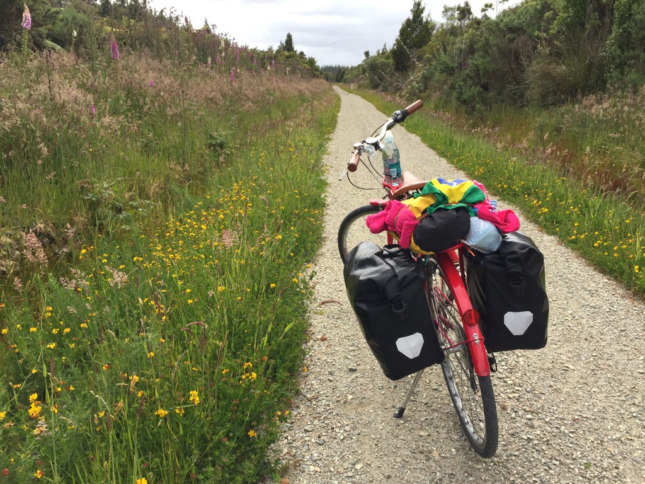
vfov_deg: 48.2
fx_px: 540
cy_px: 242
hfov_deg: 61.7
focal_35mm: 29
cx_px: 322
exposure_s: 1/1068
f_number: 2.2
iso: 32
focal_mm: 4.15
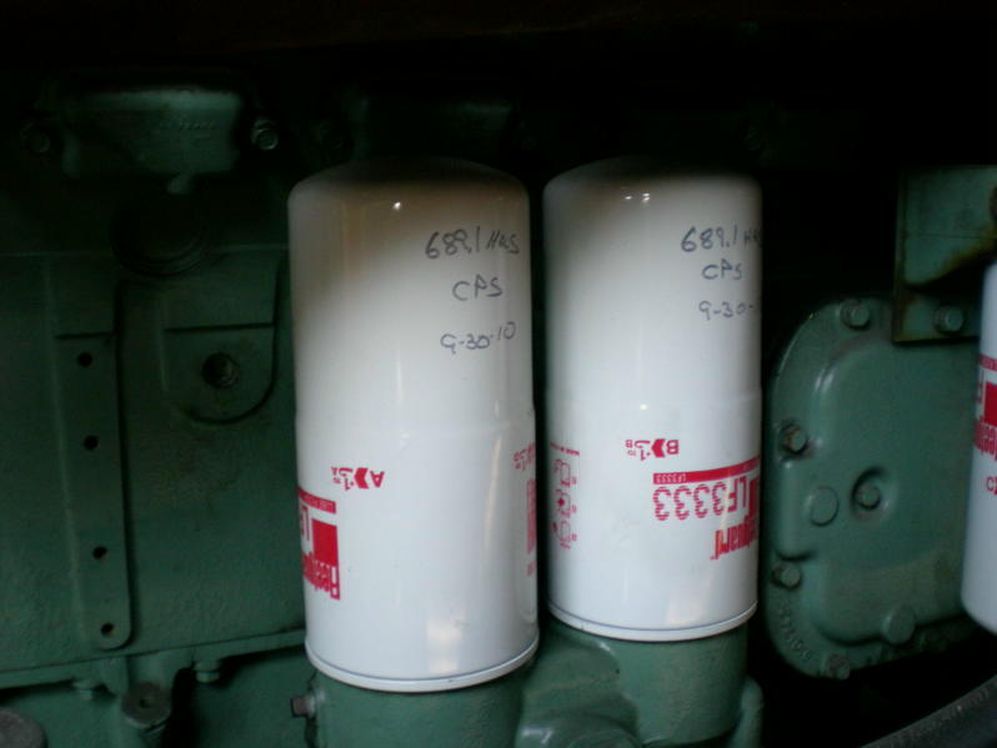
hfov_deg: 49.0
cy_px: 374
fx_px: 1095
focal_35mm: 38
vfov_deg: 37.7
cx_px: 498
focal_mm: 6.3
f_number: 3.1
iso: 200
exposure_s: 1/38.3
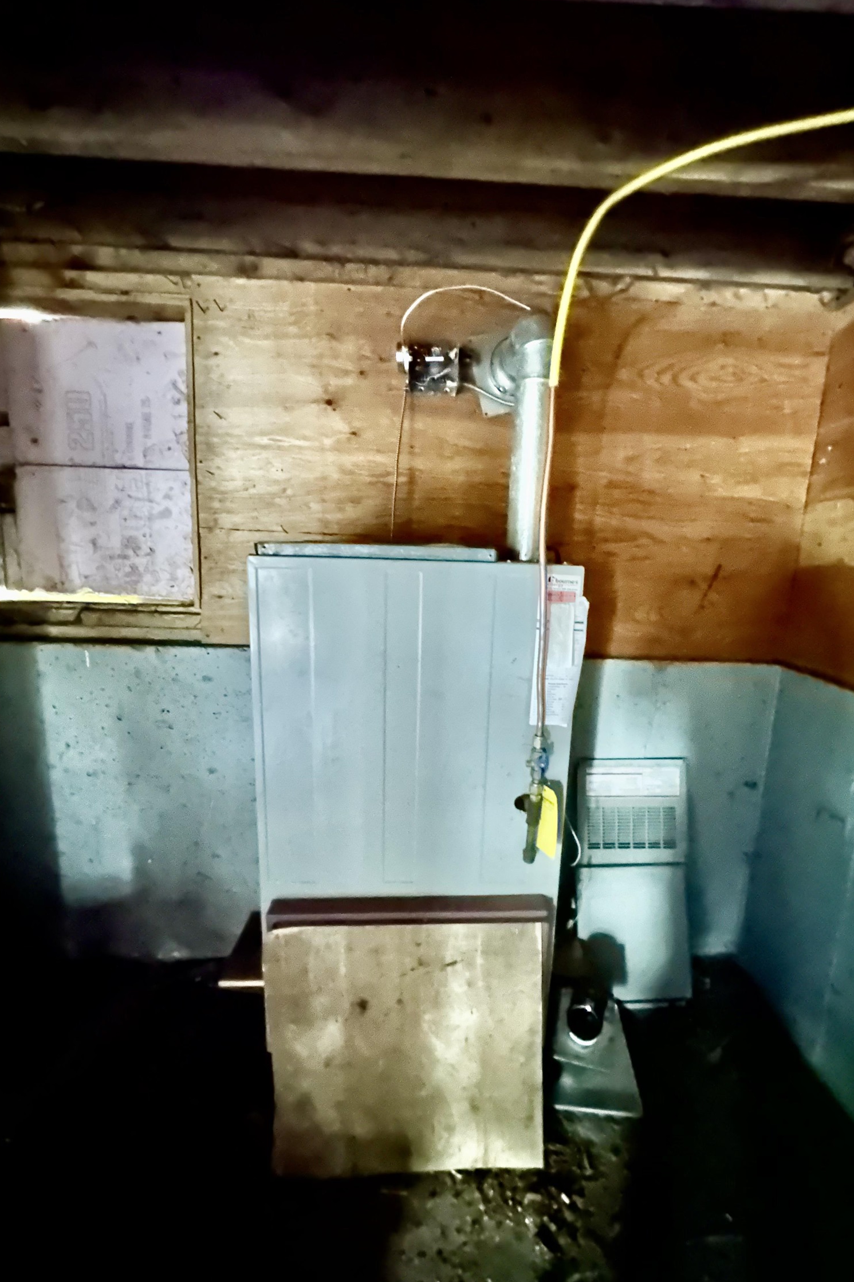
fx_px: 534
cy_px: 642
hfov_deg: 77.3
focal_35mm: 15
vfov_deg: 100.4
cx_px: 450
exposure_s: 1/4
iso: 4000
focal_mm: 2.22
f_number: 2.2
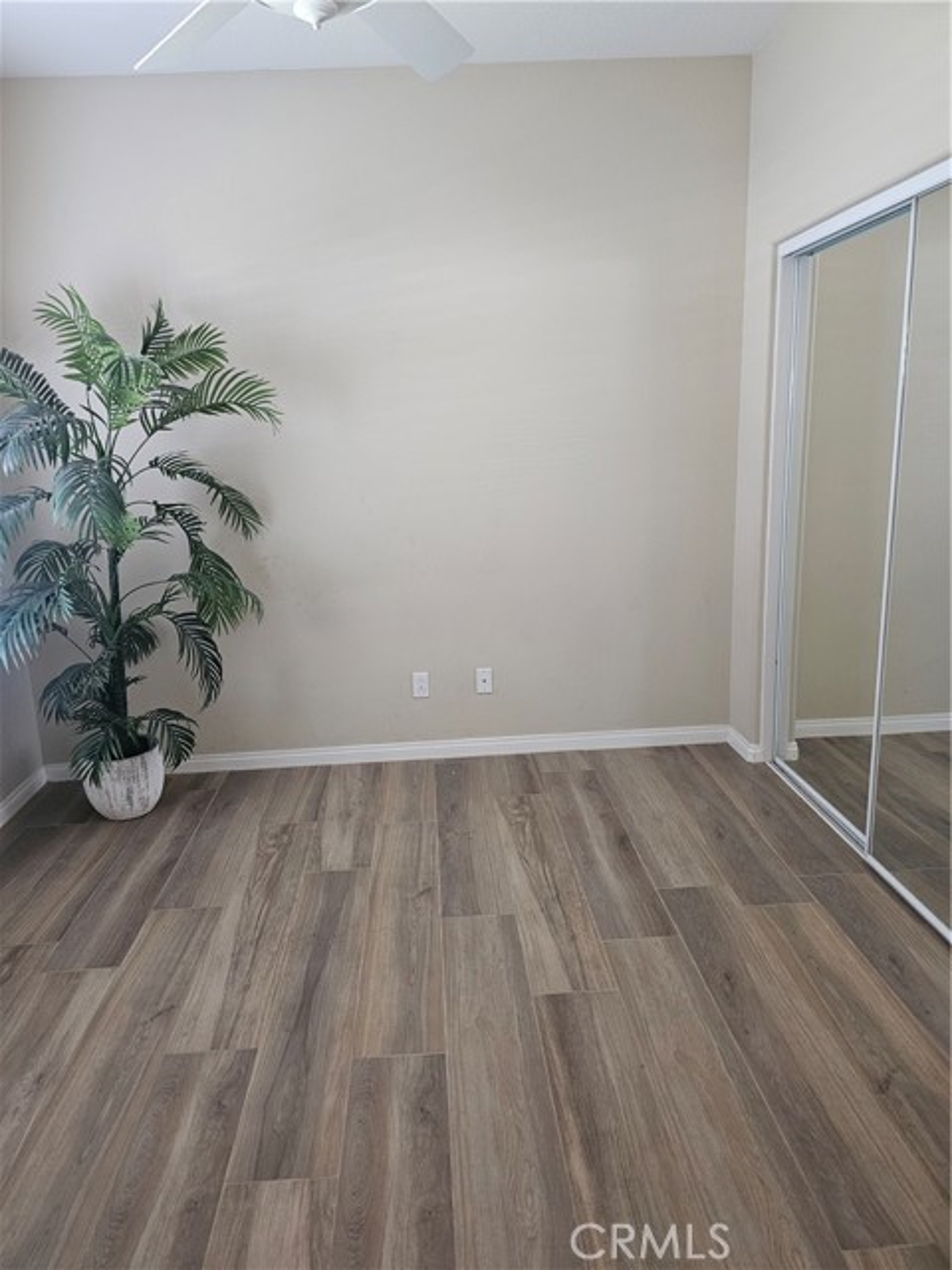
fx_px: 843
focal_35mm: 23
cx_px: 476
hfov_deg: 58.9
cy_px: 635
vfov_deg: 73.9
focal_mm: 6.3
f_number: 1.7
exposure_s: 1/40
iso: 640
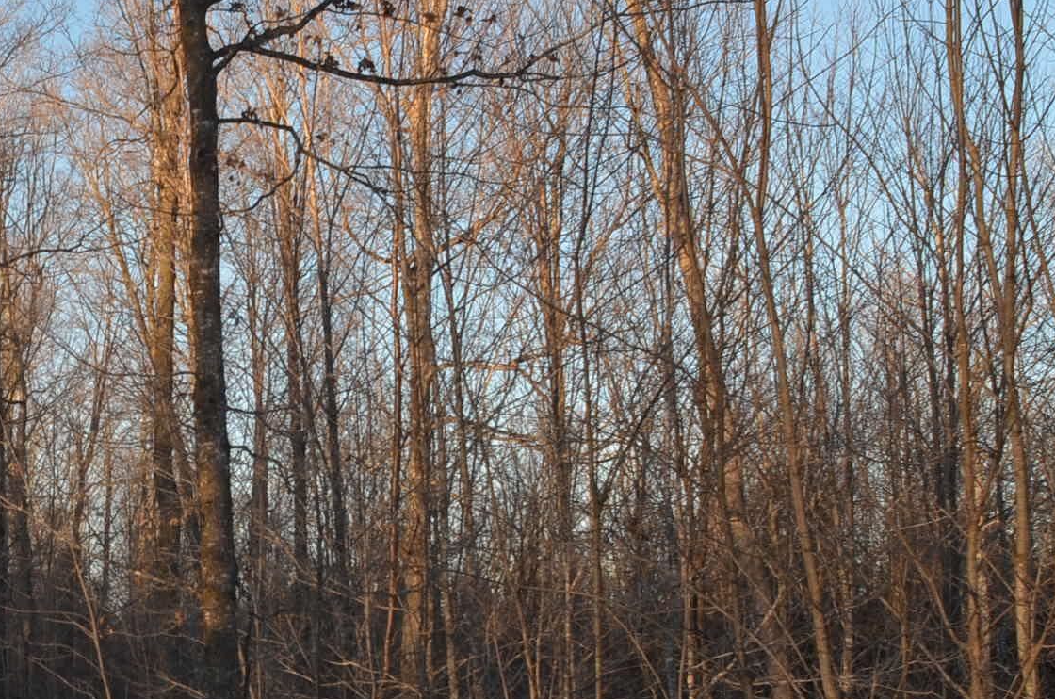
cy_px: 554
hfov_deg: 28.1
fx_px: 1930
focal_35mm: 66
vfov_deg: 20.3
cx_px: -81
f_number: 7.1
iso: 200
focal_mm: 20
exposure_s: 1/200
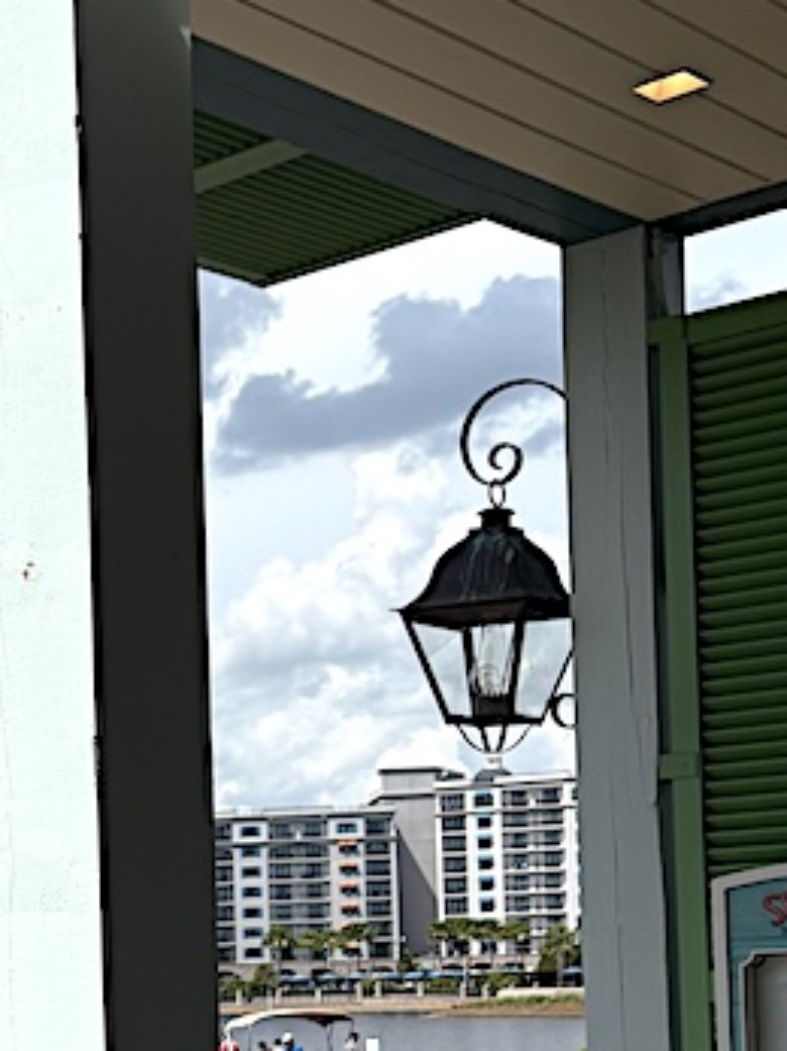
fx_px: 2275
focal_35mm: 75
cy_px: 972
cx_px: -321
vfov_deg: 25.1
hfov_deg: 17.9
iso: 50
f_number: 1.6
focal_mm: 5.96
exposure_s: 1/5814
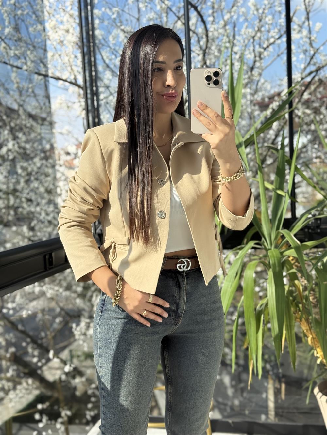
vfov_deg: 39.7
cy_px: 218
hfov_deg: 30.3
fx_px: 604
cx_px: 164
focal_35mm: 48
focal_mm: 6.76
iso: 80
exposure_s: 1/1456
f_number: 1.78
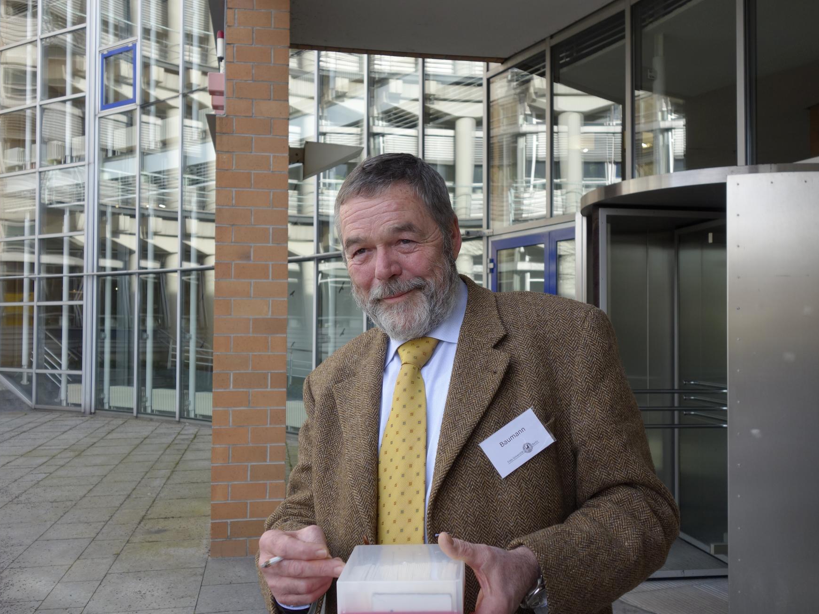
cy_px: 305
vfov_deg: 42.9
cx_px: 424
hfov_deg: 55.3
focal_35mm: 33
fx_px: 781
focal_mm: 11.32
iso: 125
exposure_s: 1/160
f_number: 4
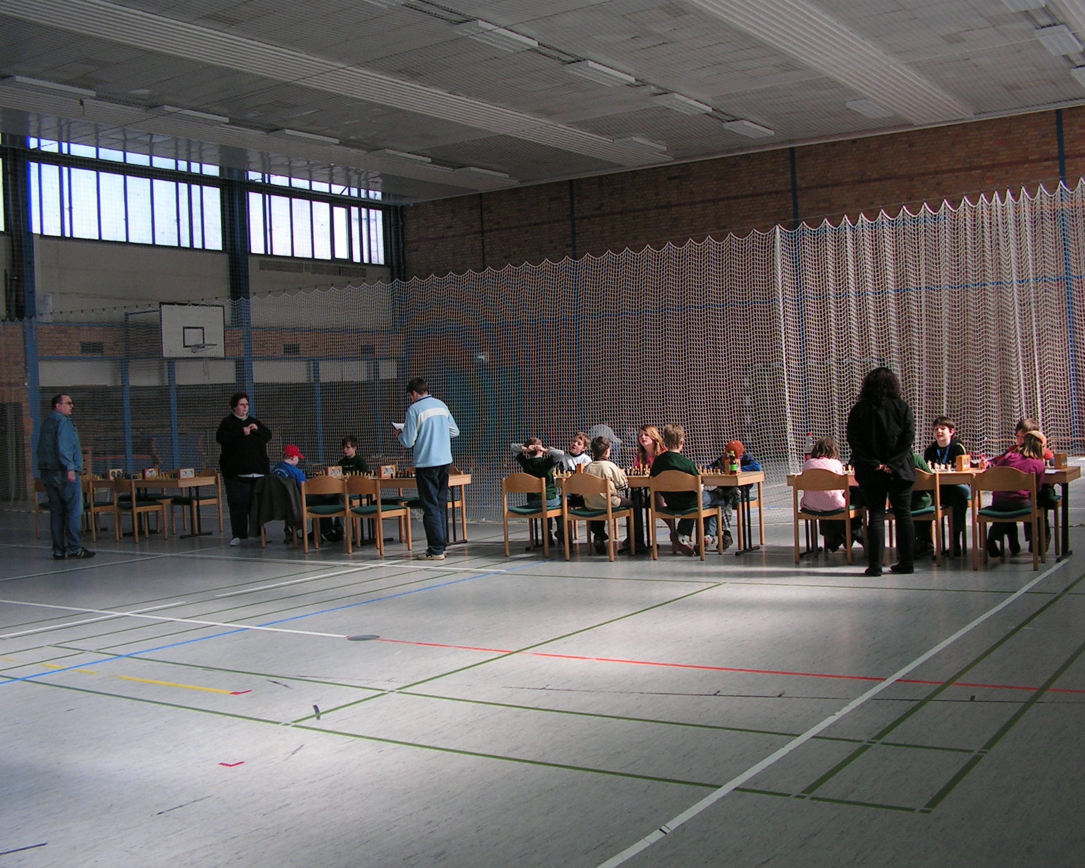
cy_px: 435
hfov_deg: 47.9
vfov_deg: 39.2
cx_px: 569
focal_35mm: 38
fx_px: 1220
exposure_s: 1/160
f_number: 3.2
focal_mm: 6
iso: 64
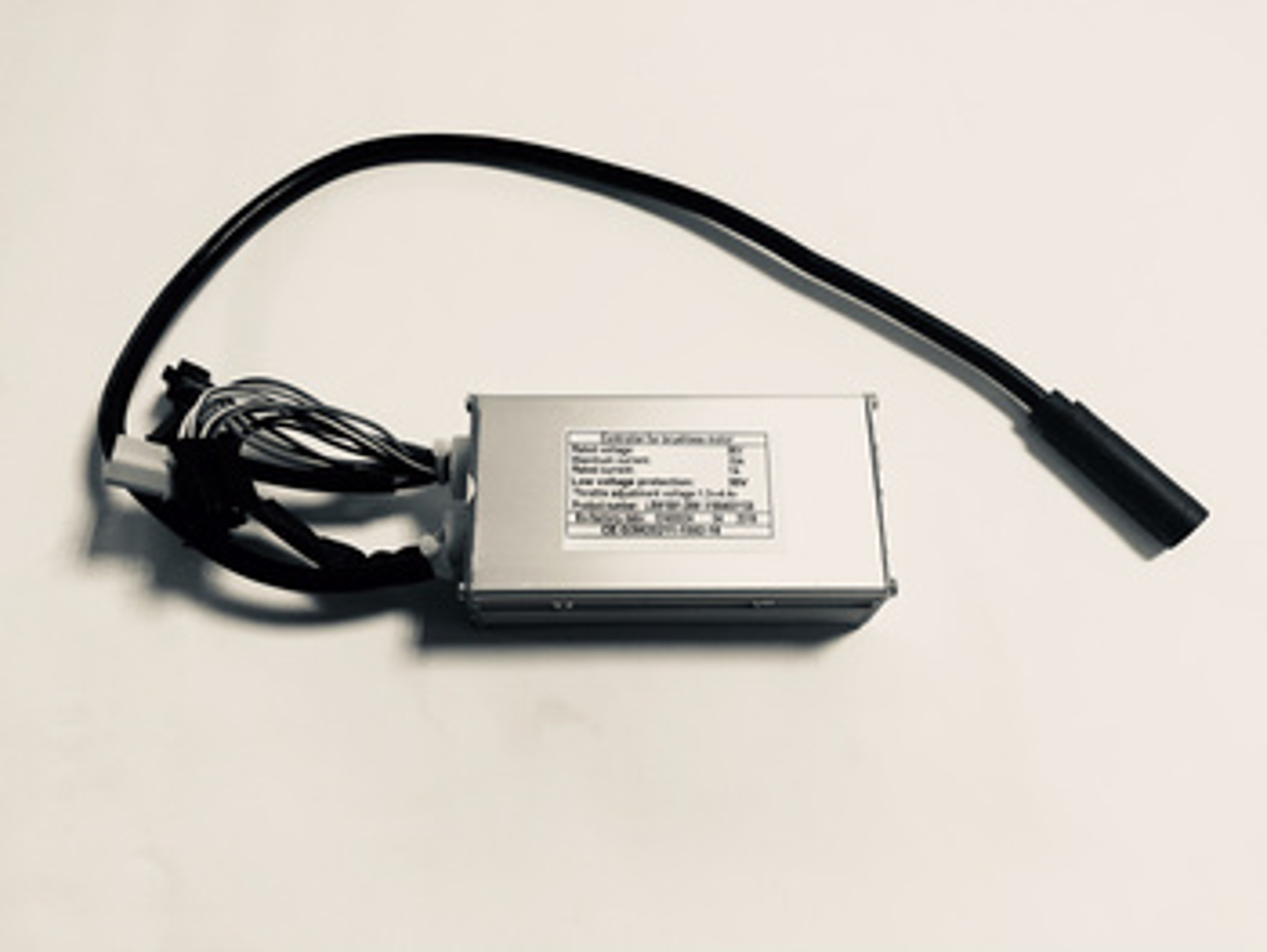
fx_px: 1062
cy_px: 476
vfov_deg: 48.3
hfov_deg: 61.6
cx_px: 634
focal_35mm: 29
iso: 50
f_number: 2.2
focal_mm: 4.15
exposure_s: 1/33
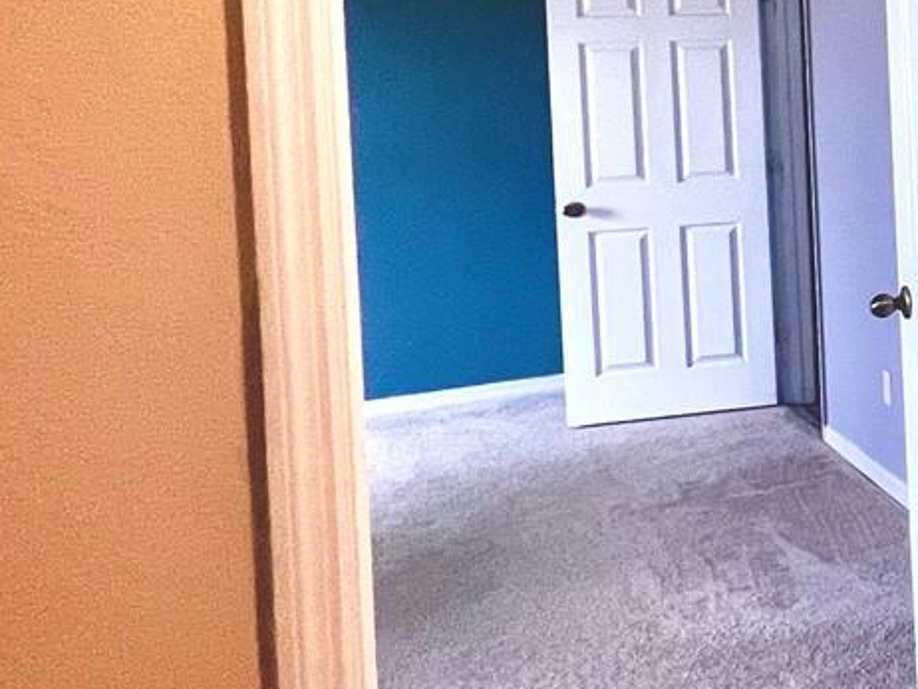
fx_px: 1194
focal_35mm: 45
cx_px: 1572
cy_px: 99
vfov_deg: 31.1
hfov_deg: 24.1
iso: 160
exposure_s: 1/60
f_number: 1.8
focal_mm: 1.57
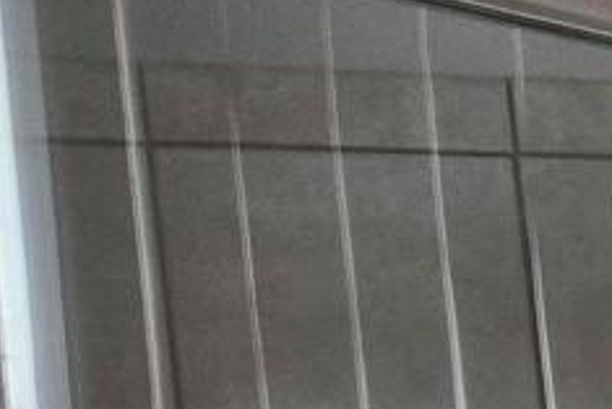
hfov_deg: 9.3
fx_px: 2773
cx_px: 1958
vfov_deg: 8.0
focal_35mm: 163
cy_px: 883
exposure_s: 1/120
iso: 320
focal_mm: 5.4
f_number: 1.8
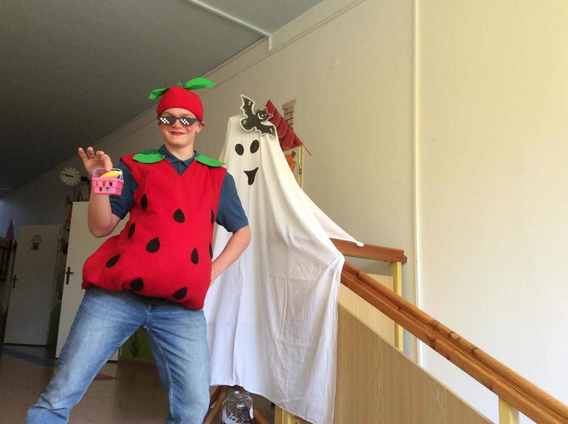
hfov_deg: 56.9
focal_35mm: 32
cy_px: 212
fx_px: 524
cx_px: 284
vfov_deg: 44.0
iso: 40
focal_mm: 3.3
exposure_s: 1/25
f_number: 2.4
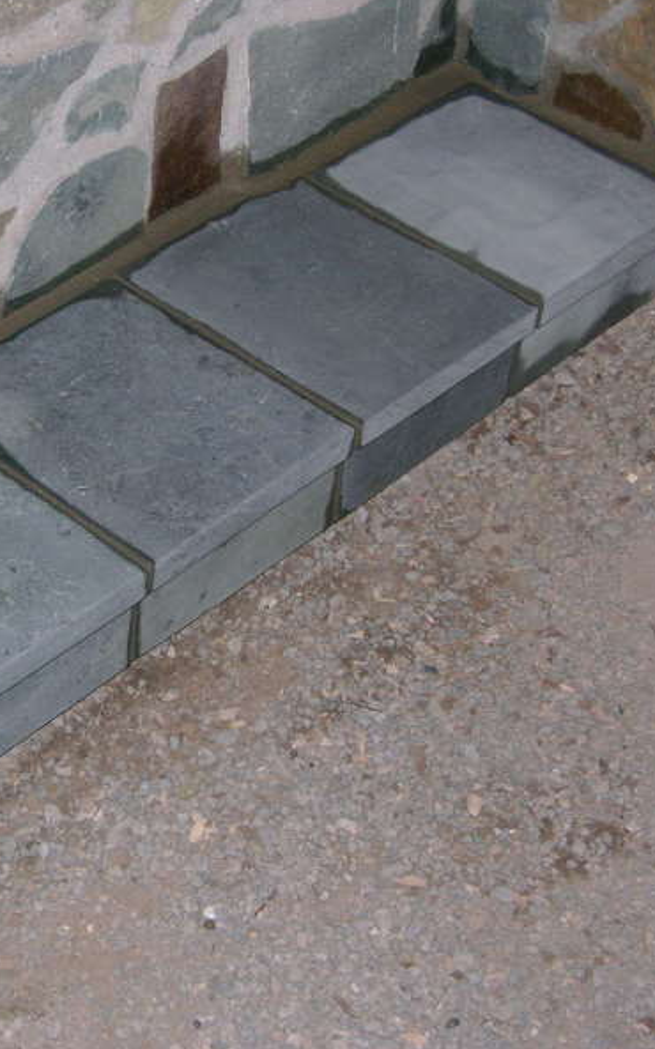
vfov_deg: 24.9
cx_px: 85
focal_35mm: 83
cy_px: 524
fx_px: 2373
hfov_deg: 15.6
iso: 200
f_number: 3.1
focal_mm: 14.7
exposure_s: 1/60.1
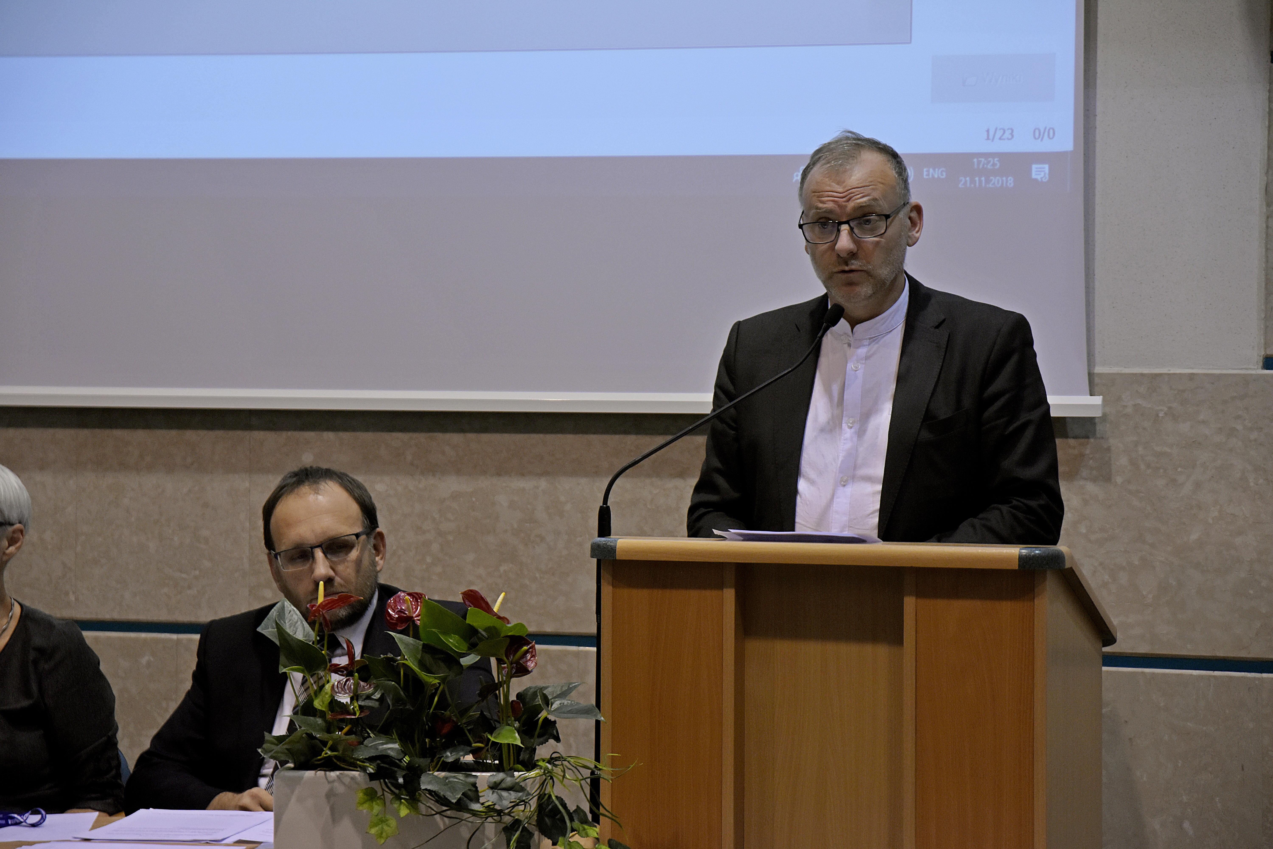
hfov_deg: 19.5
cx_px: 636
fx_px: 3713
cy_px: 424
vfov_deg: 13.0
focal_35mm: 105
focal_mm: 70
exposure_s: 1/250
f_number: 4
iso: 1600
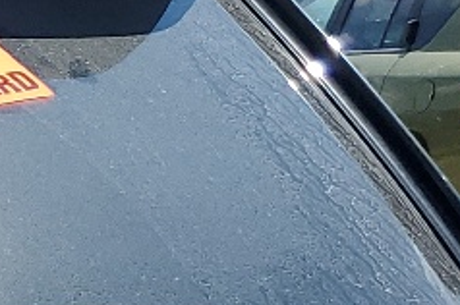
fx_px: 2322
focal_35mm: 182
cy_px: 737
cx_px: -624
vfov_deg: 7.1
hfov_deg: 10.0
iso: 50
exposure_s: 1/3333
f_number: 1.5
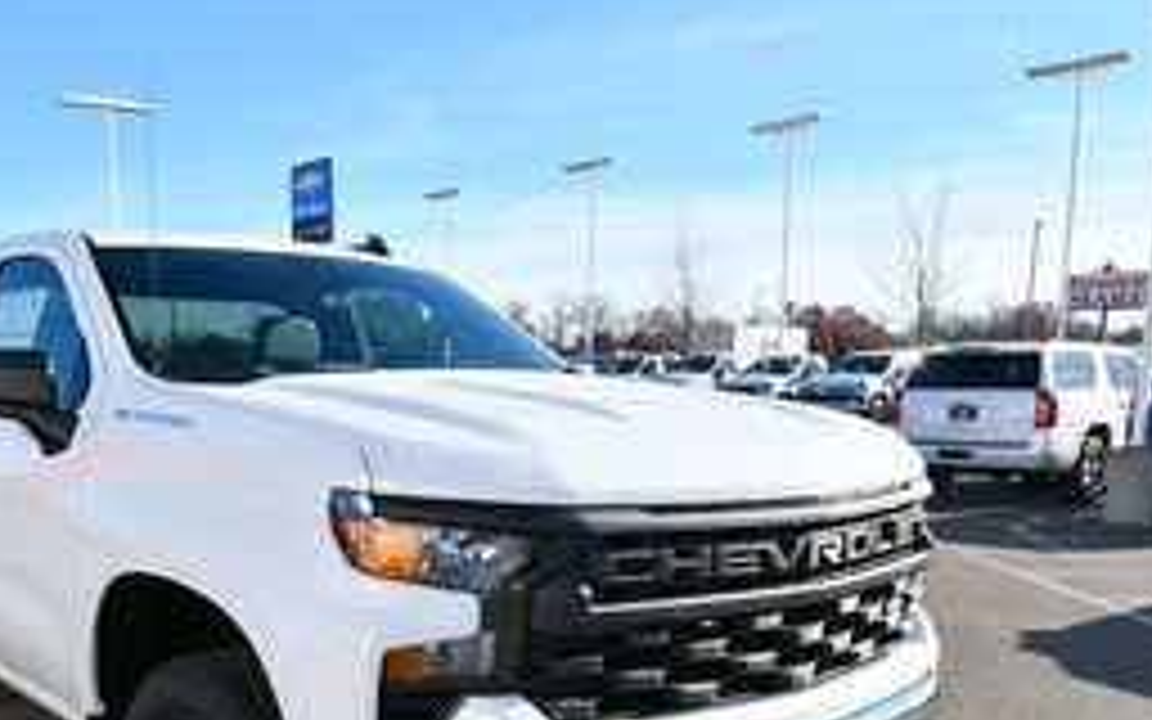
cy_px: 578
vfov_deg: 35.1
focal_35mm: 35
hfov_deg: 53.8
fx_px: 1099
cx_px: 351
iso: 110
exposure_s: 1/250
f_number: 8
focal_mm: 15
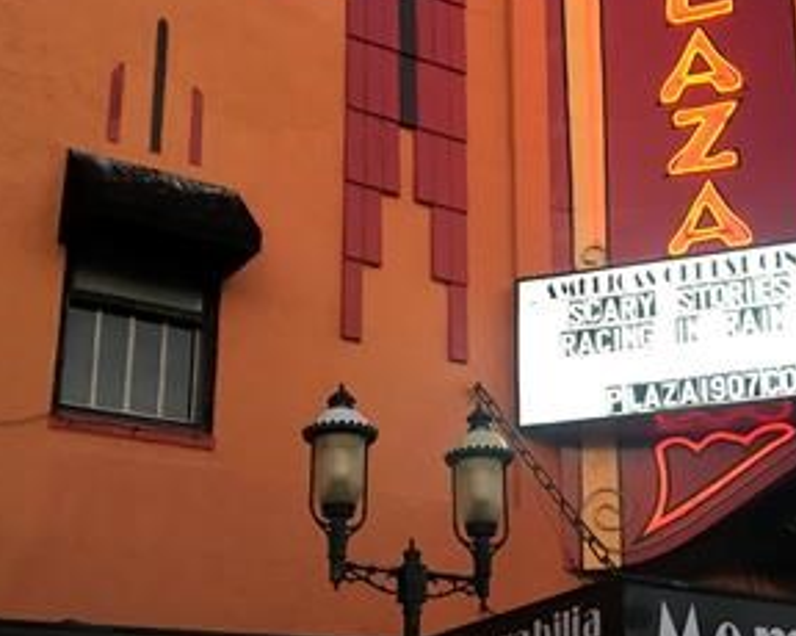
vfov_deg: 23.8
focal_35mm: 64
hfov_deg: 29.1
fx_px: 1507
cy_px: 371
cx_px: 614
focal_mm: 4.15
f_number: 2.2
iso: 64
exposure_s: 1/30
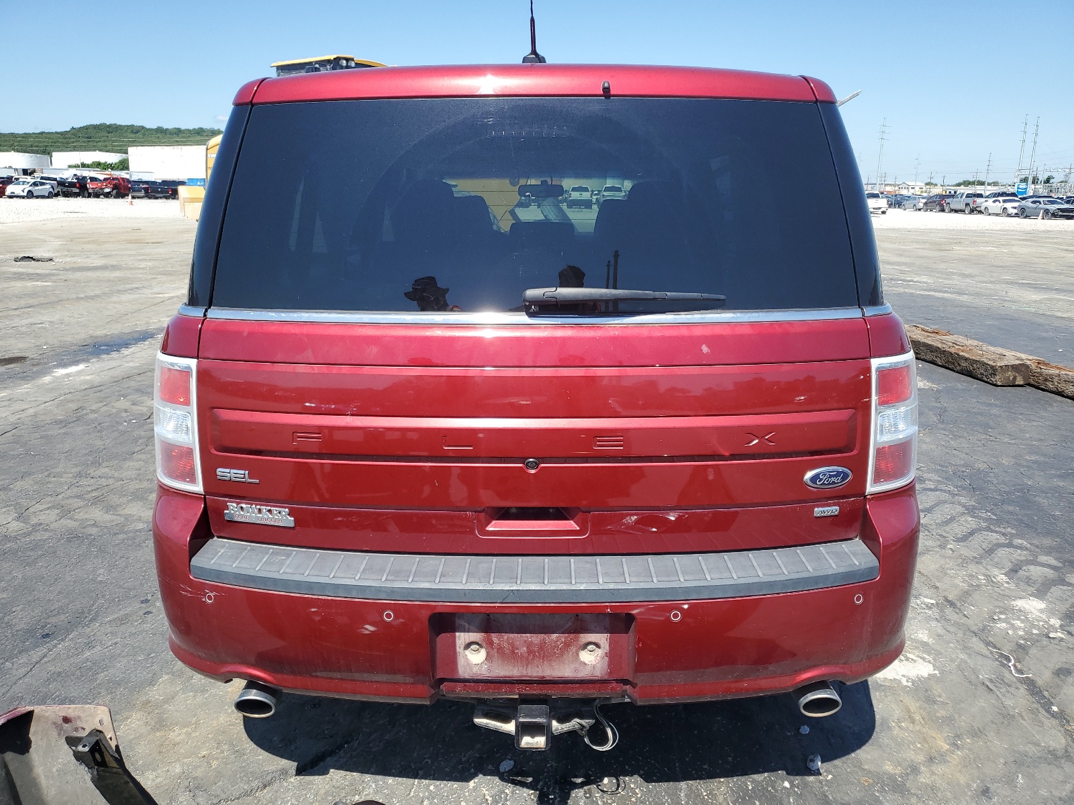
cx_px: 537
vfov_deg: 53.1
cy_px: 402
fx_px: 807
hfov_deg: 67.3
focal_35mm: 26
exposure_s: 1/2000
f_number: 1.5
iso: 50
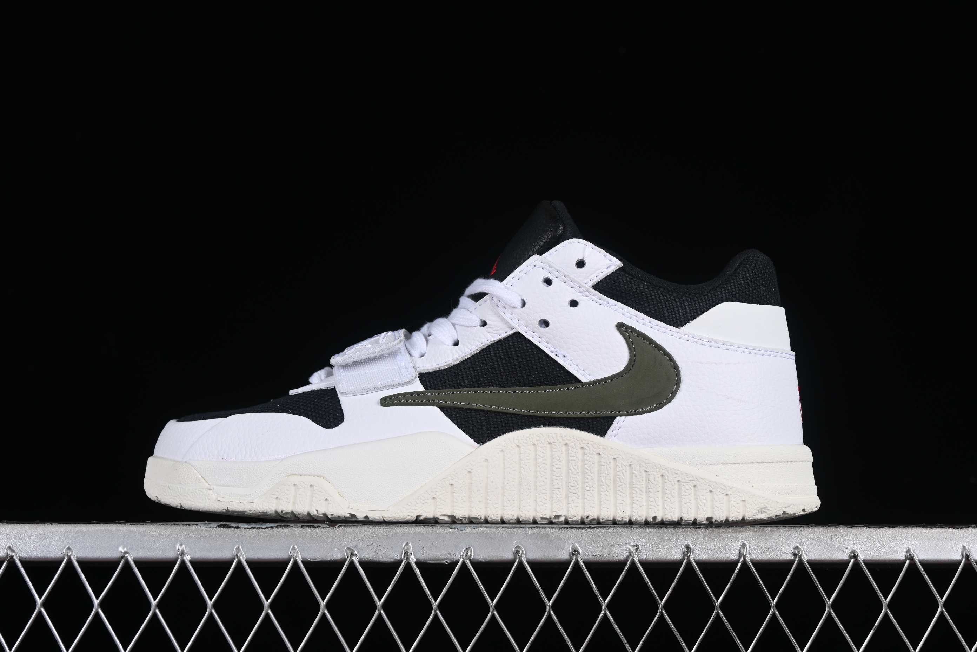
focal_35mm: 75
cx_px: 488
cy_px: 326
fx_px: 2035
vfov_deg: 18.2
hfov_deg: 27.0
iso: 160
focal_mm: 50
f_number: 8
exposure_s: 1/80
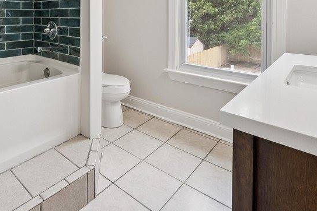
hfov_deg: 71.9
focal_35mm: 24
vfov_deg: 46.9
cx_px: 110
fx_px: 211
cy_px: 15
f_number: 8
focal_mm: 12
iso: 160
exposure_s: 1/8
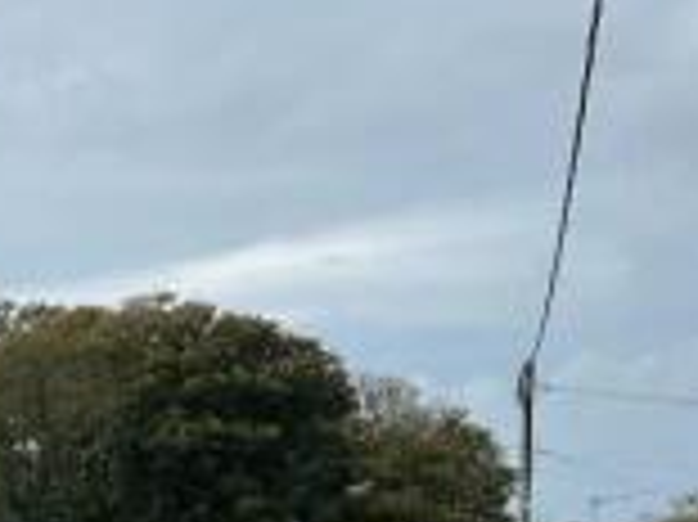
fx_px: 1975
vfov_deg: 14.7
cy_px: 569
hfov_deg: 18.0
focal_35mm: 98
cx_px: -340
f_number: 1.5
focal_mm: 5.7
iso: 50
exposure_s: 1/2841
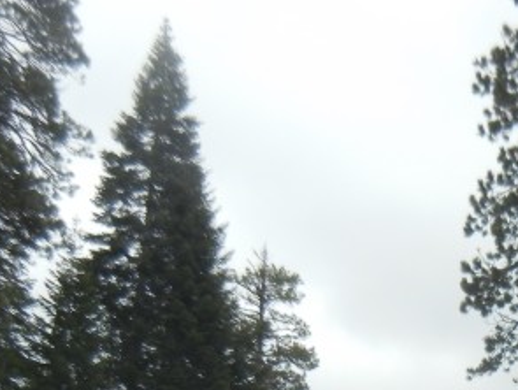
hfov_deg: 18.3
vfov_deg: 13.8
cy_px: 474
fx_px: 1558
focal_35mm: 104
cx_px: 537
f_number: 3.5
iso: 160
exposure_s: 1/515
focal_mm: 5.4
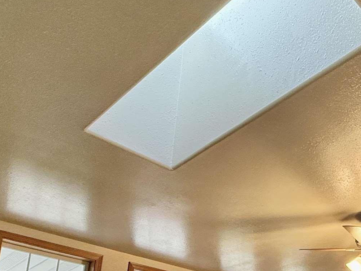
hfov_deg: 42.0
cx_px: 286
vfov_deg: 30.8
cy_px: 279
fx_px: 448
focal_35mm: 43
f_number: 2.2
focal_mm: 2.22
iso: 320
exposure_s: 1/120
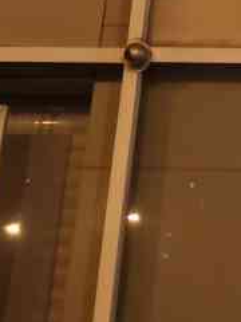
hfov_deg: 14.2
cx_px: 287
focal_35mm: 101
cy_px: -206
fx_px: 938
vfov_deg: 17.0
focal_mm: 4.75
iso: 1250
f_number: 1.8
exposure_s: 1/20
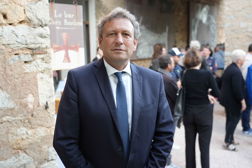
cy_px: 83
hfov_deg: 46.4
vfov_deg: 31.9
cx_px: 123
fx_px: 294
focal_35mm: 42
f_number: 4
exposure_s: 1/160
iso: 1600
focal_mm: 41
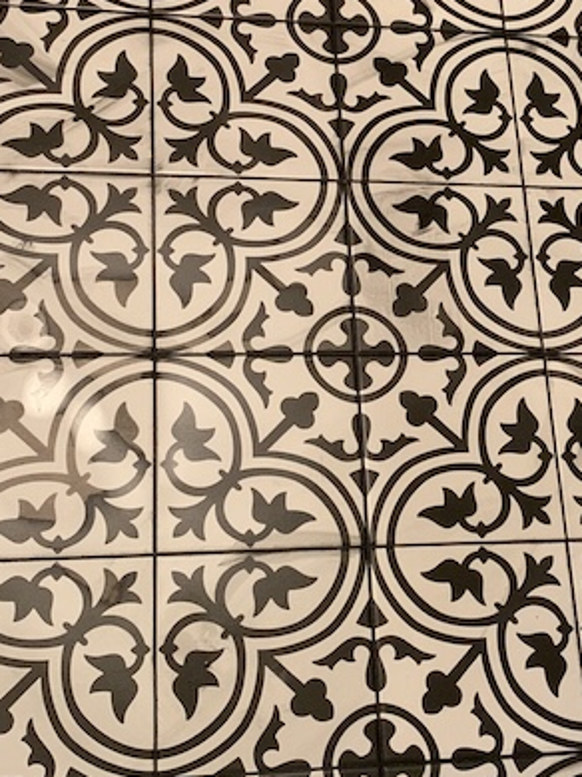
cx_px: 468
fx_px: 1593
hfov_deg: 20.5
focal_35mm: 71
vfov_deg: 27.2
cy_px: 257
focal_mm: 4.25
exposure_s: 1/30
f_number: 1.8
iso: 400
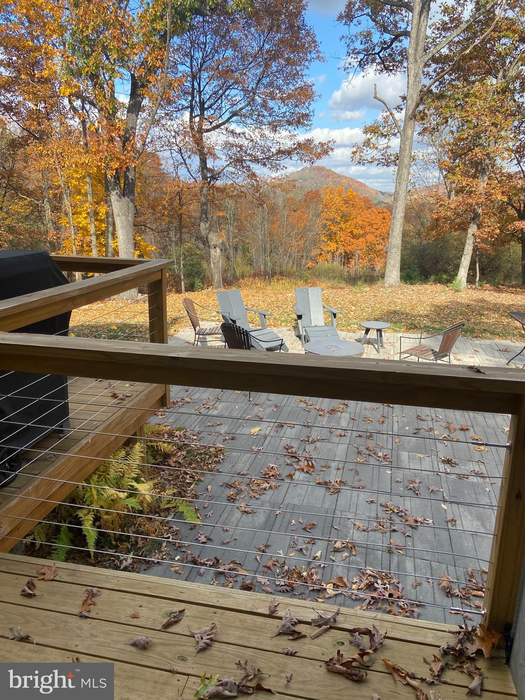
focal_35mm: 26
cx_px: 262
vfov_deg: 67.3
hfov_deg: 53.1
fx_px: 526
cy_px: 350
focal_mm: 4.25
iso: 32
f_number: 1.8
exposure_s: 1/839
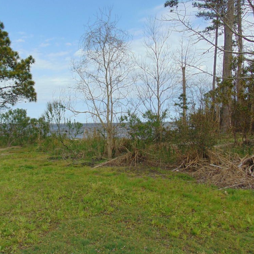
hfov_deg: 53.4
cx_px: 93
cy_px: 128
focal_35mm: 30
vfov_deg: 54.0
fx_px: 249
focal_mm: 4.5
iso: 80
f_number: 7.7
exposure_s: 1/200
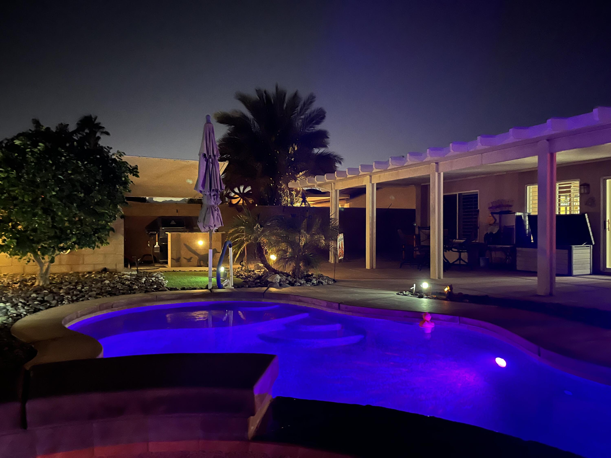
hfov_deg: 67.3
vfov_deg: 53.1
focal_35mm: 26
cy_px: 229
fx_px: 459
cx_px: 306
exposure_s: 1/5
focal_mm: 5.1
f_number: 1.6
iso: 1000
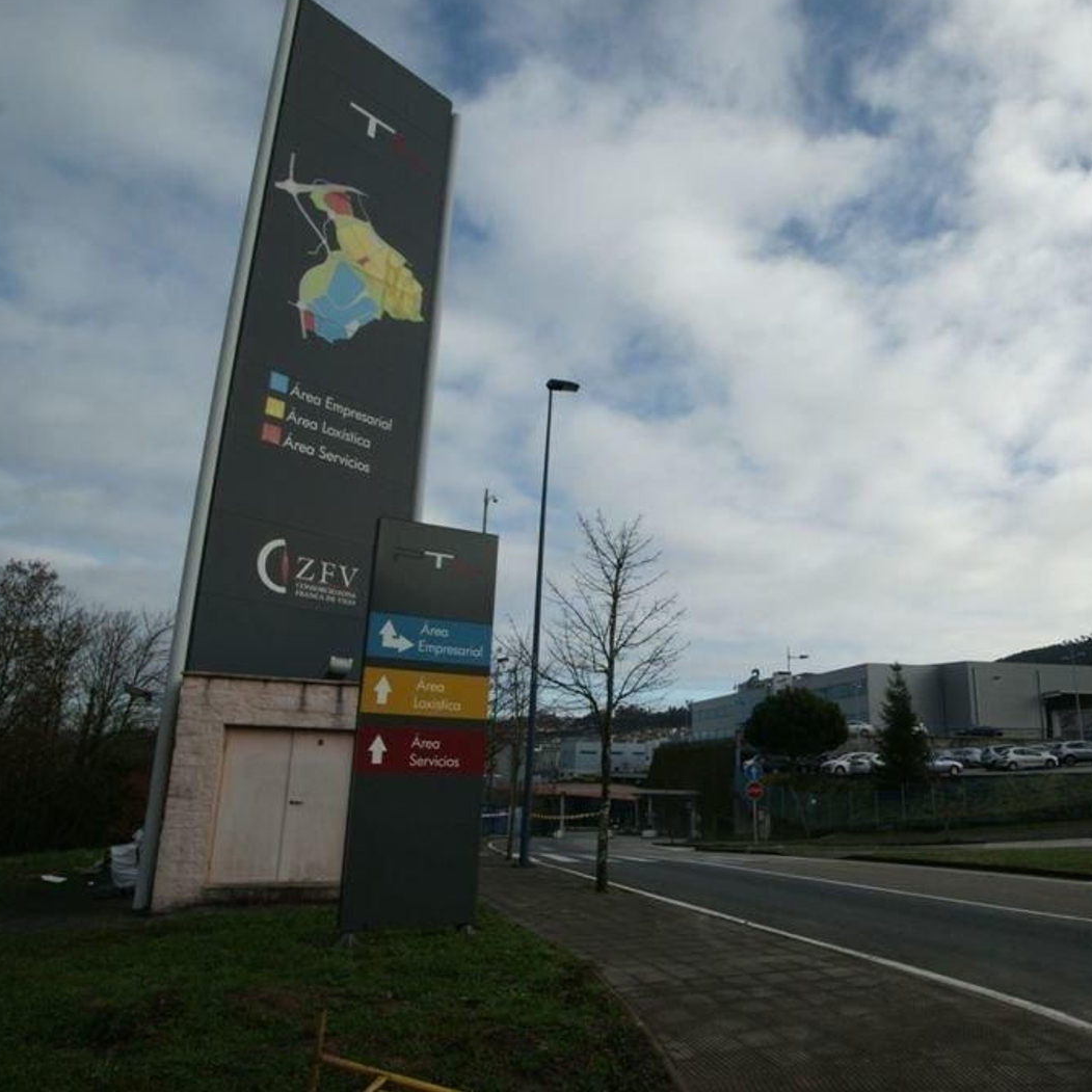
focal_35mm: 22
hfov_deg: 69.1
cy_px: 541
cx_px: 639
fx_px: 785
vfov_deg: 69.6
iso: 400
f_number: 9
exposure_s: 1/800
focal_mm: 17
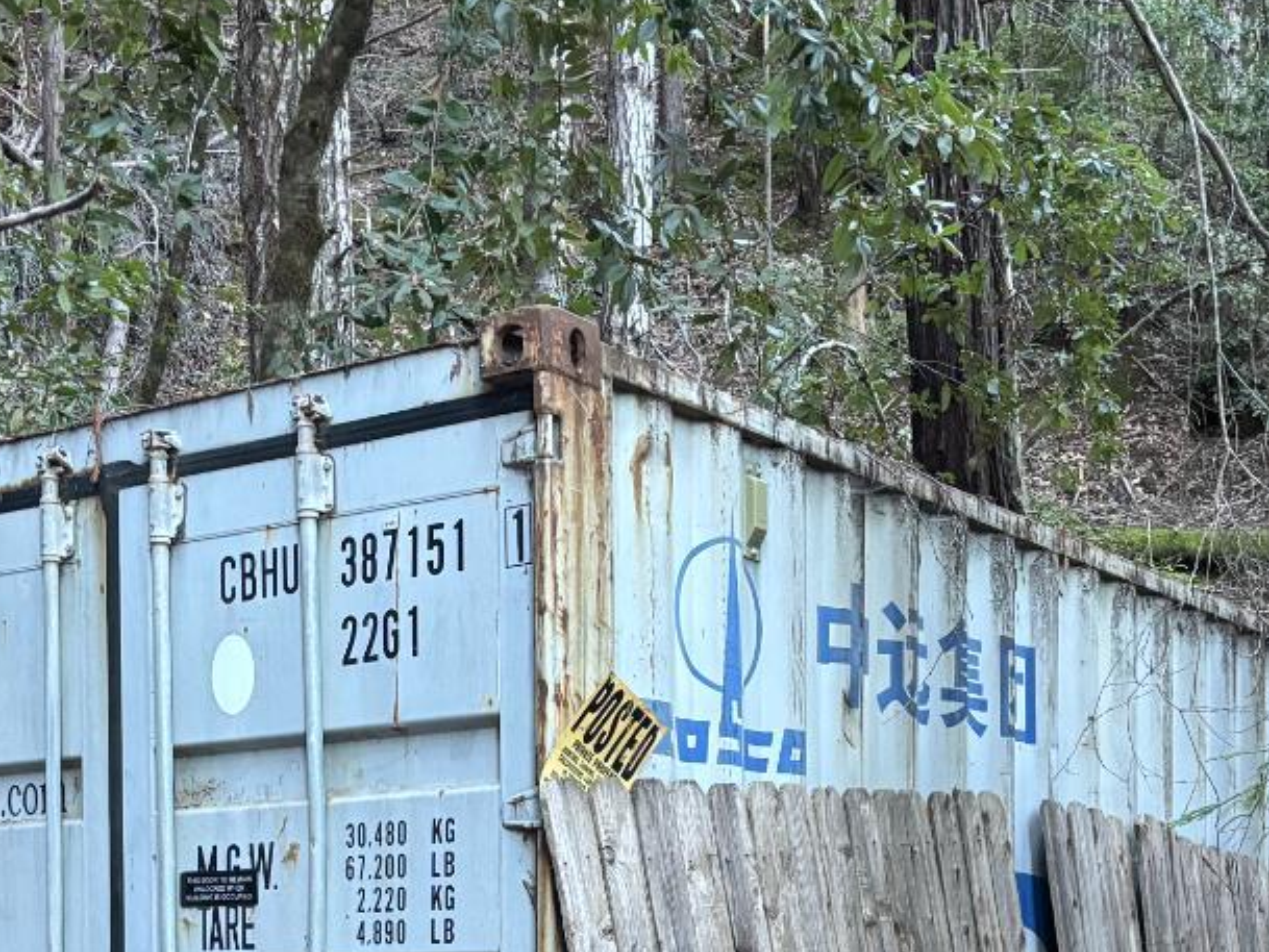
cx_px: 529
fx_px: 2347
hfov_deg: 30.2
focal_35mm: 64
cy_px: 1032
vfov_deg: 21.8
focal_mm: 5.96
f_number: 1.6
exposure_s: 1/60
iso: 400
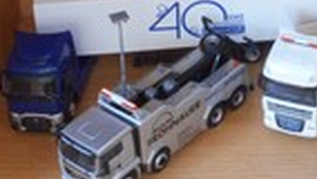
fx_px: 1320
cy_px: -98
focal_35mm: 157
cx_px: 295
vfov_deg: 7.6
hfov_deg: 13.6
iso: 400
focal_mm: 9.1
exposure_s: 1/30
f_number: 4.9
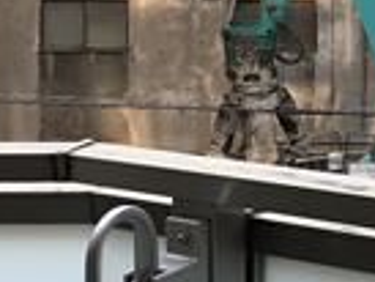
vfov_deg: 11.3
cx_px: 276
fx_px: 1420
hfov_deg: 15.0
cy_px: 22
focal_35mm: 131
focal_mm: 3.99
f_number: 1.8
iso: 20
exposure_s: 1/146
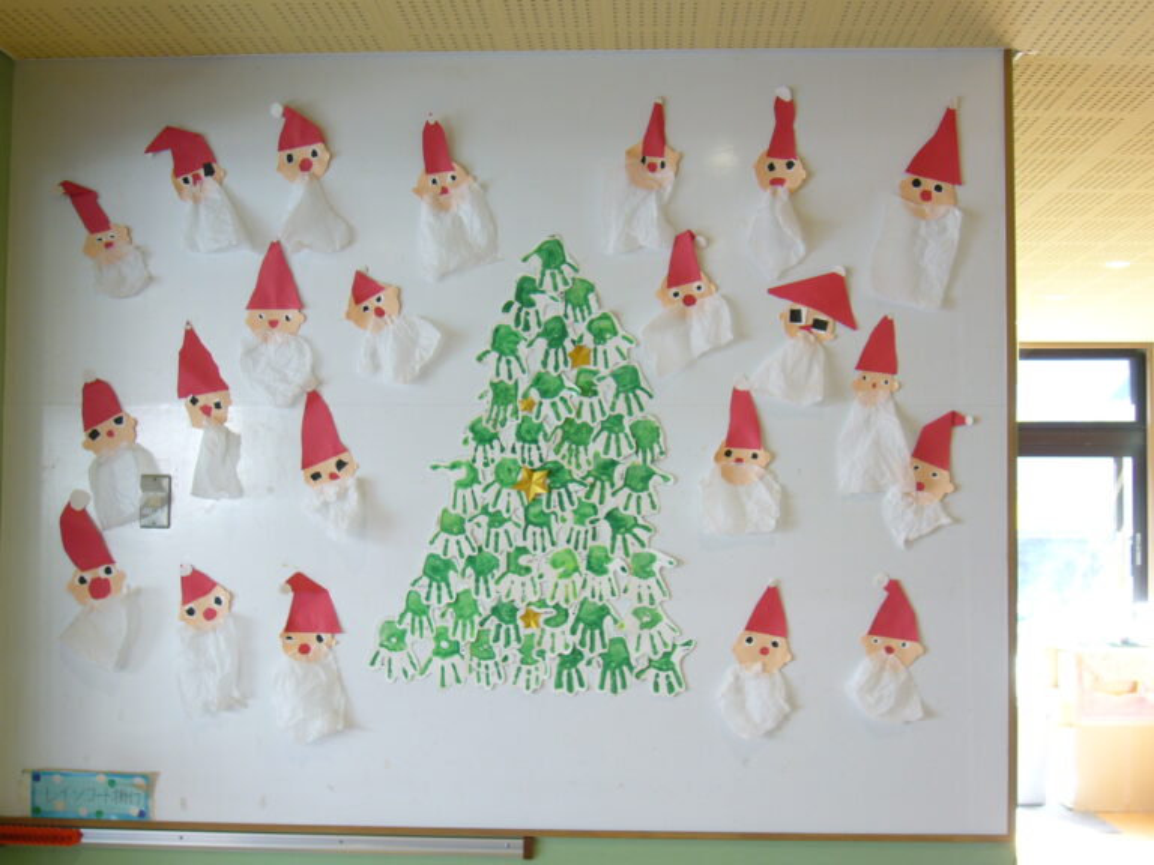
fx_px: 1500
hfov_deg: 42.1
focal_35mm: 45
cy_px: 432
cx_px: 577
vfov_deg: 32.2
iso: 80
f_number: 3.2
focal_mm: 7.5
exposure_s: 1/15
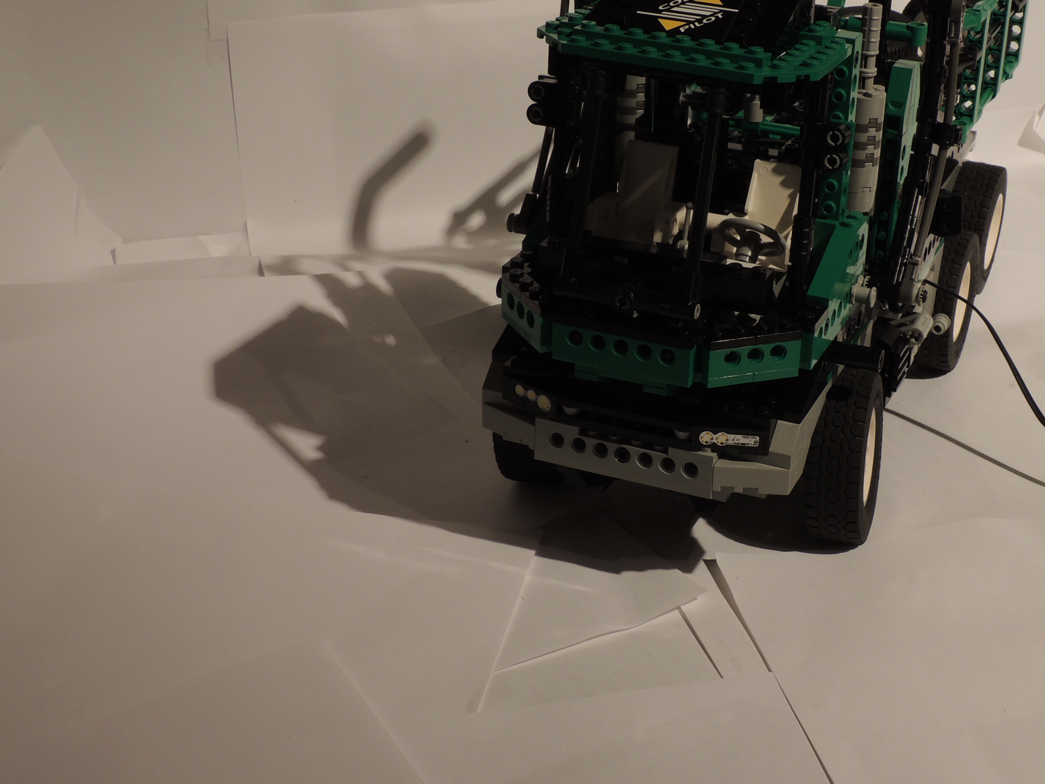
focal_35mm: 55
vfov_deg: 26.5
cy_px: 342
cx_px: 624
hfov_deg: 34.8
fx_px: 1660
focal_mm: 7.6
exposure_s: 1/2.5
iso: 100
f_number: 6.8
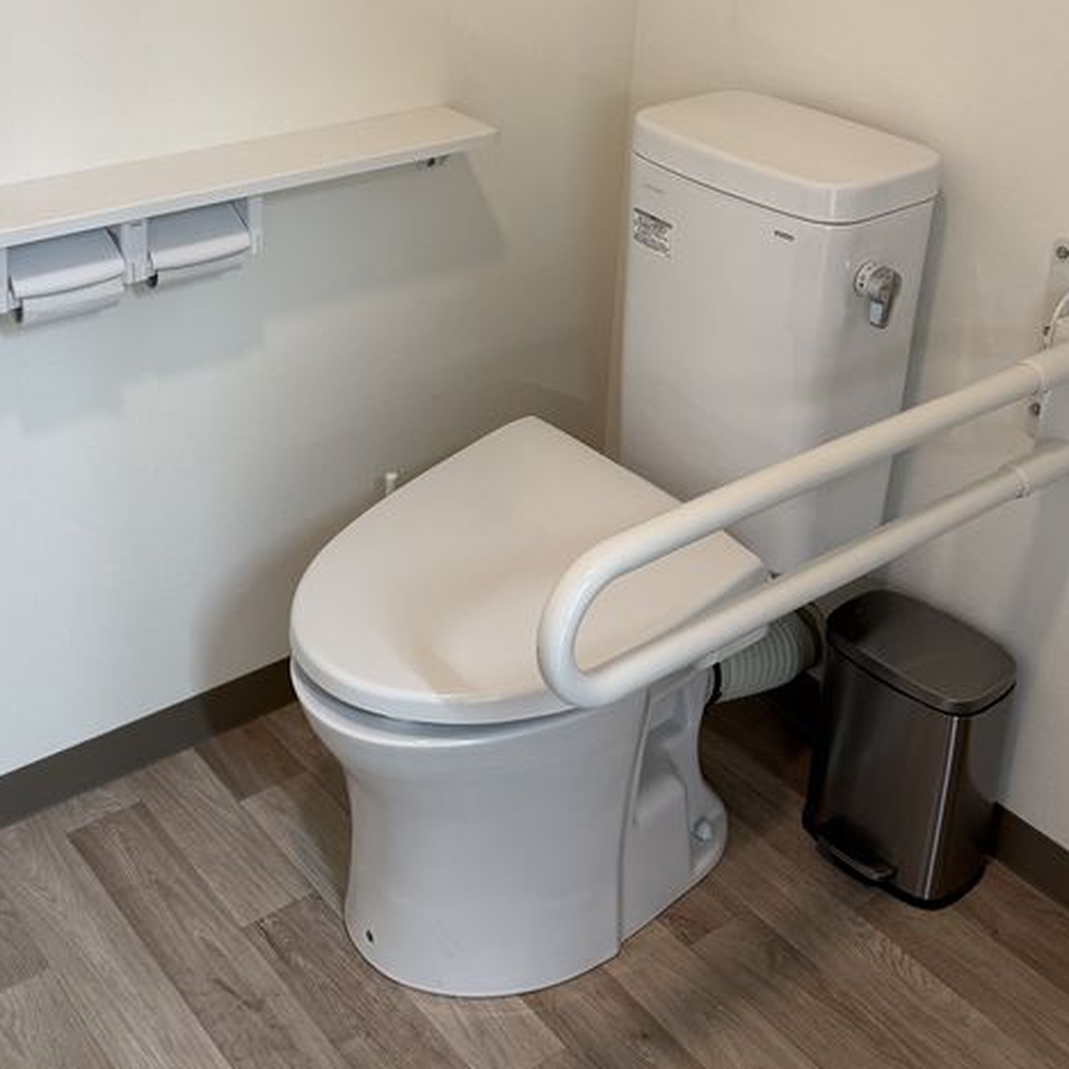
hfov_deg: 55.6
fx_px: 1013
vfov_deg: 55.6
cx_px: 578
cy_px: 537
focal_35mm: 29
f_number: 1.78
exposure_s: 1/121
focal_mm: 6.76
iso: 200
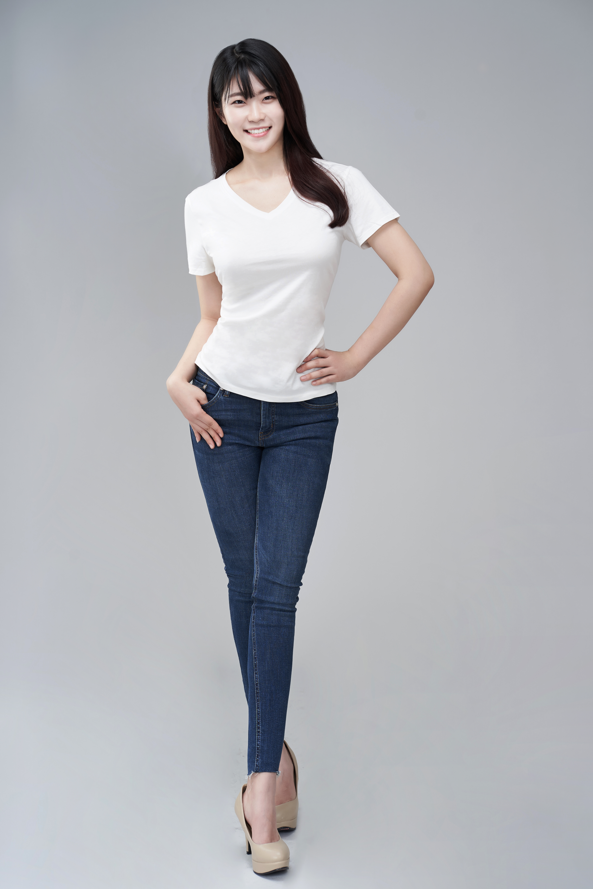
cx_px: 296
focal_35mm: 85
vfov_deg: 23.9
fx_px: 2100
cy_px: 444
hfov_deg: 16.1
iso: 100
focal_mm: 85
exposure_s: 1/125
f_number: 7.1
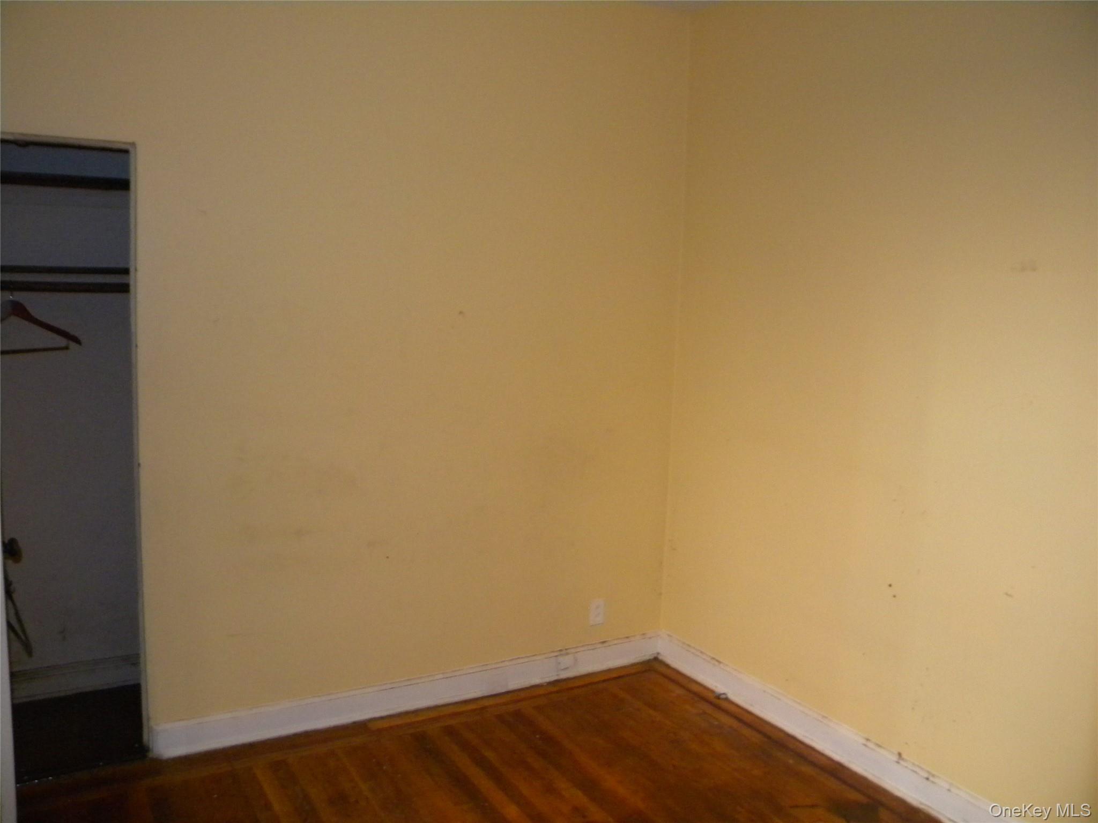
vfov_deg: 49.7
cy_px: 412
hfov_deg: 63.4
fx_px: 888
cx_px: 549
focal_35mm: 28
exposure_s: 1/26
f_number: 3.5
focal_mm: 5
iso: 400
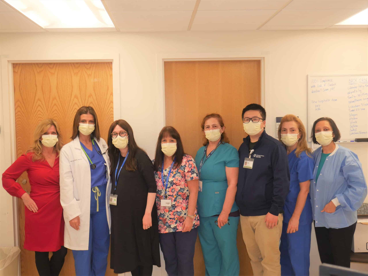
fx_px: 425
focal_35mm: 40
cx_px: 184
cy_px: 138
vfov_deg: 36.0
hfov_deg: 46.8
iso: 500
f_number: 4.4
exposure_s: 1/60
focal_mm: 20
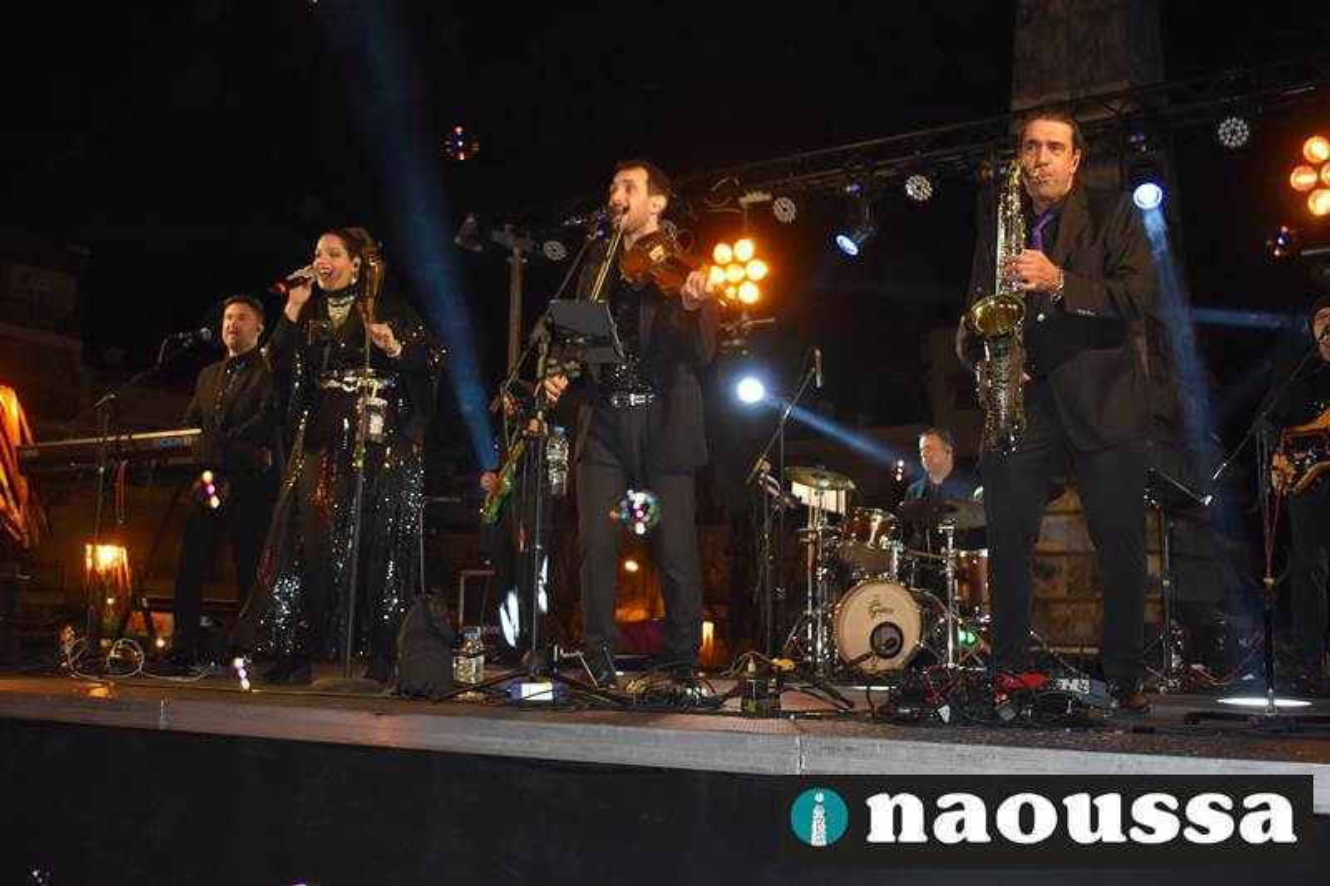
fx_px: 1440
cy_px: 443
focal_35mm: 39
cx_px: 665
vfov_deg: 34.2
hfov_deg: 49.6
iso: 1600
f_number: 4
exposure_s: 1/125
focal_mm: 26
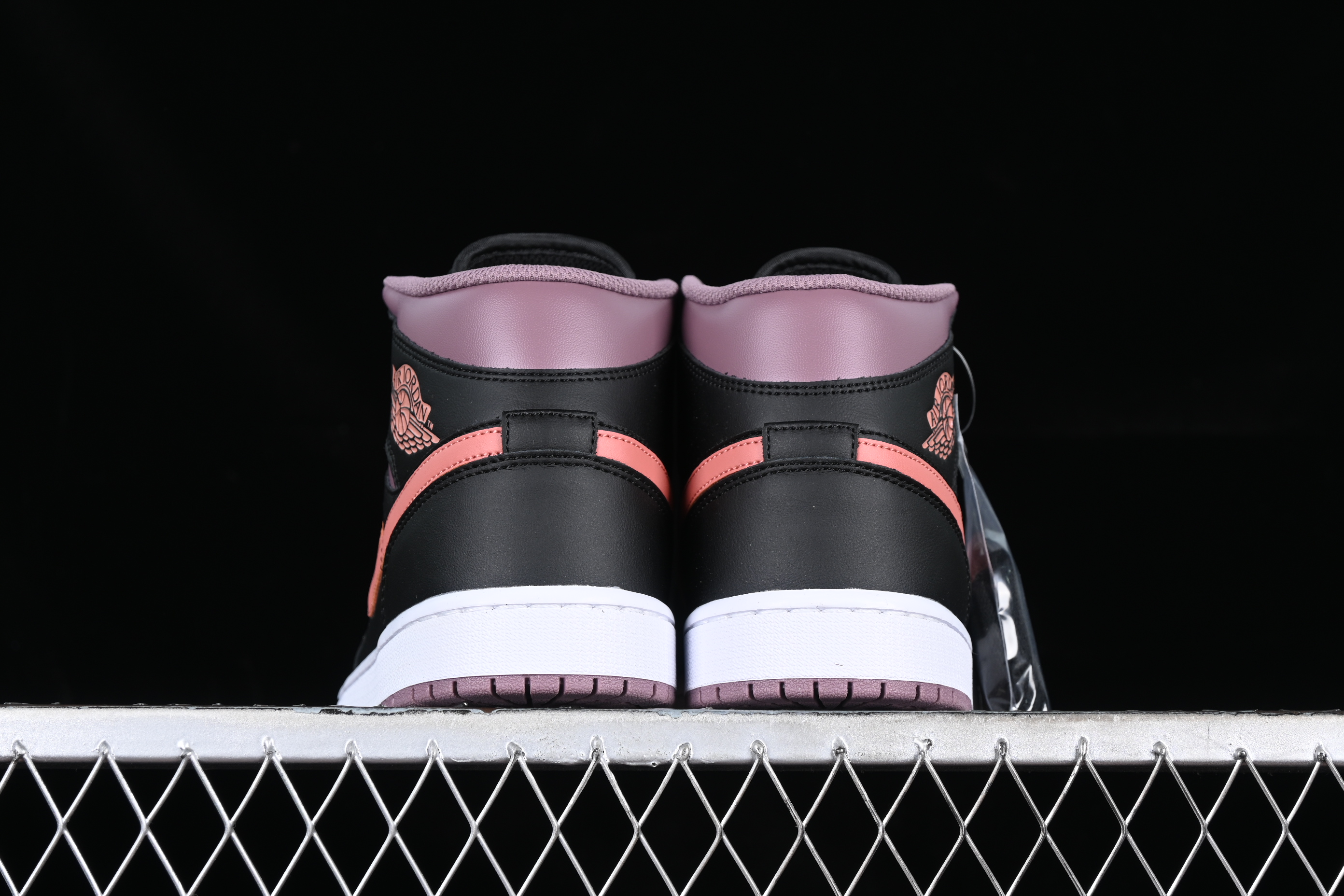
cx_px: 672
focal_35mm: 75
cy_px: 448
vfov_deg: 18.2
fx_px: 2800
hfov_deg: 27.0
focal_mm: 50
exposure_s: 1/60
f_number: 6.3
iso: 160
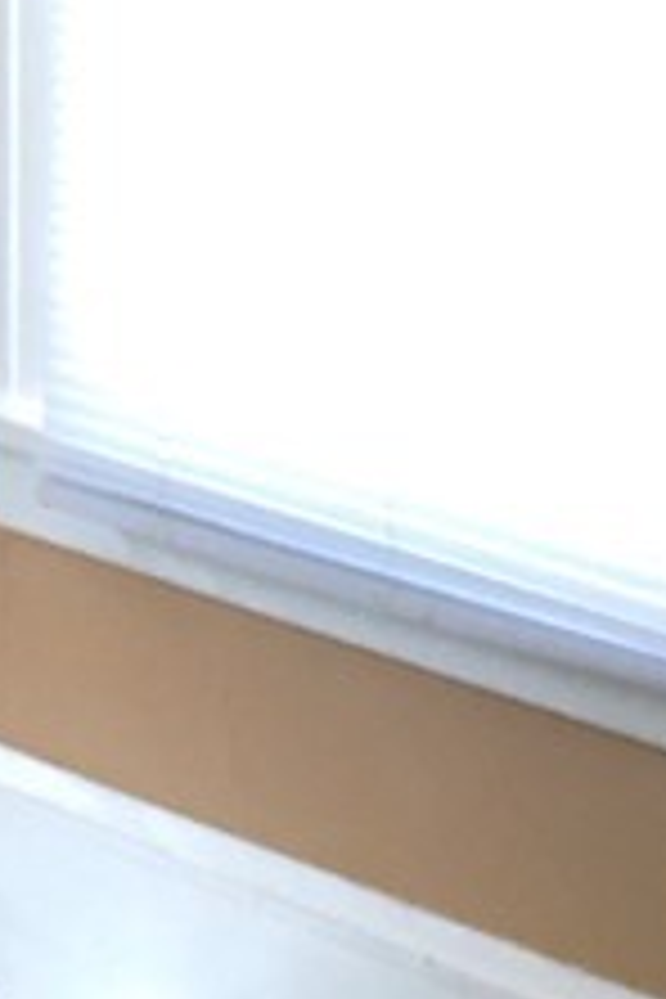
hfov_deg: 9.0
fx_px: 3857
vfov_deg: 14.0
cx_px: -886
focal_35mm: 139
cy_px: -432
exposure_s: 1/33
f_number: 2.2
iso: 50
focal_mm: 4.15
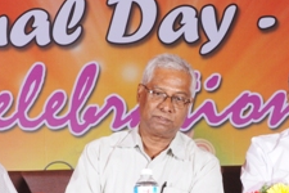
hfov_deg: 9.7
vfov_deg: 6.4
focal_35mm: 213
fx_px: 1710
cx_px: 202
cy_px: 170
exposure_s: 1/125
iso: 800
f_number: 13
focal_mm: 50
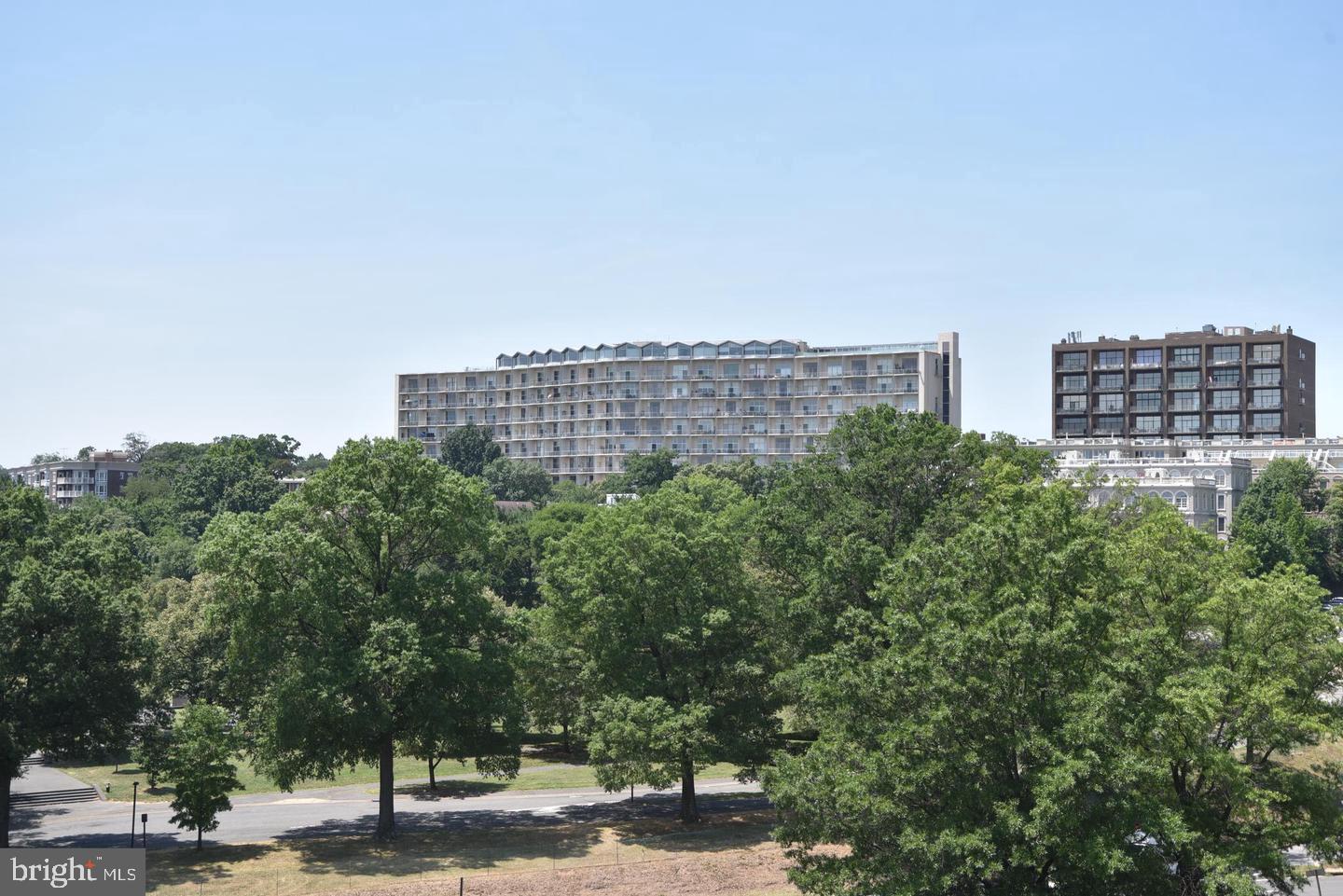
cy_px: 448
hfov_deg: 38.2
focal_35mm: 52
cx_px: 672
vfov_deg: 26.0
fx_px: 1940
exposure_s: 1/400
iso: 200
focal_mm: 52
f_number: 10
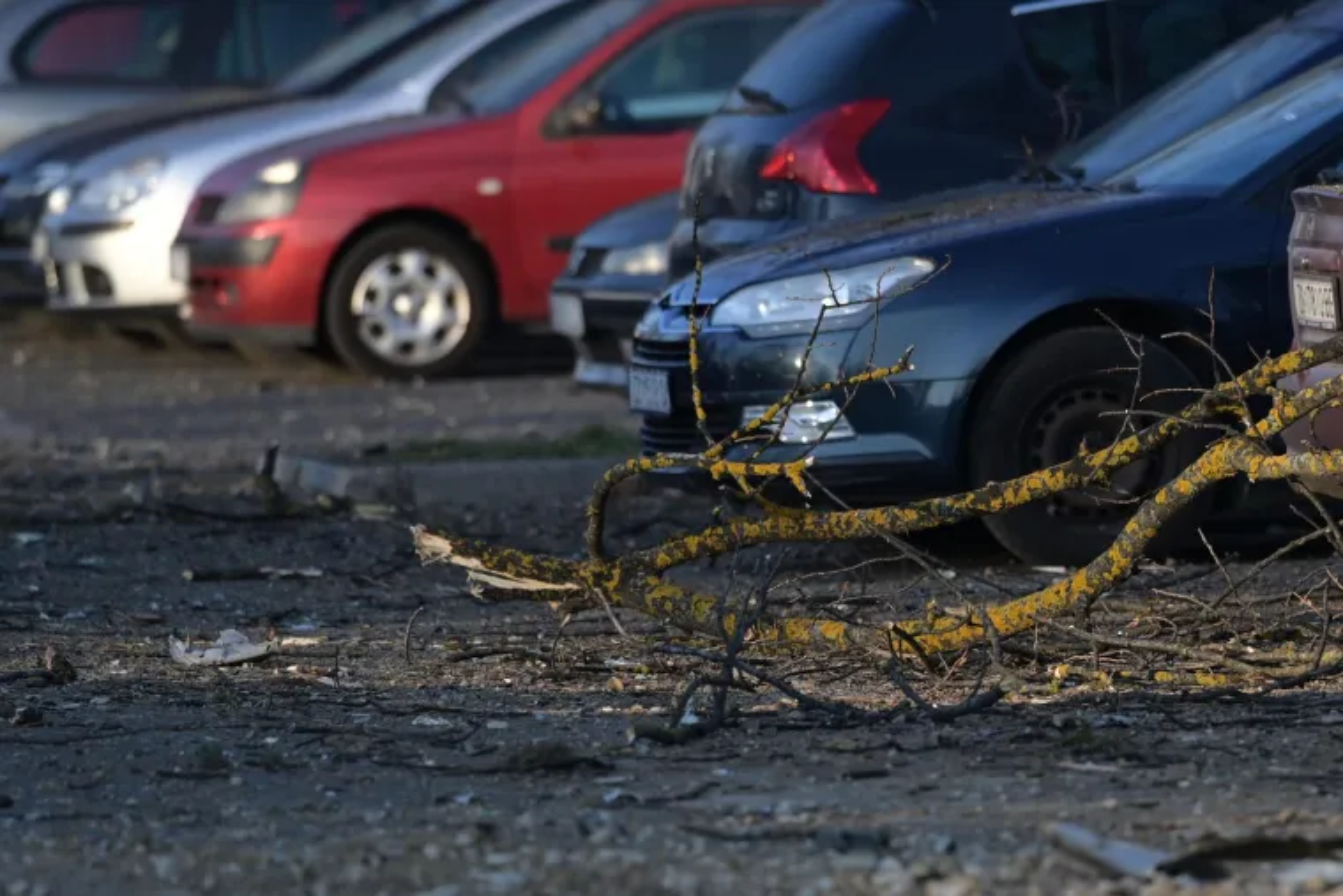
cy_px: 448
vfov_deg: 3.4
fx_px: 14924
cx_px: 672
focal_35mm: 400
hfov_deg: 5.2
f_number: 4
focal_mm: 400
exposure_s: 1/1250
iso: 320
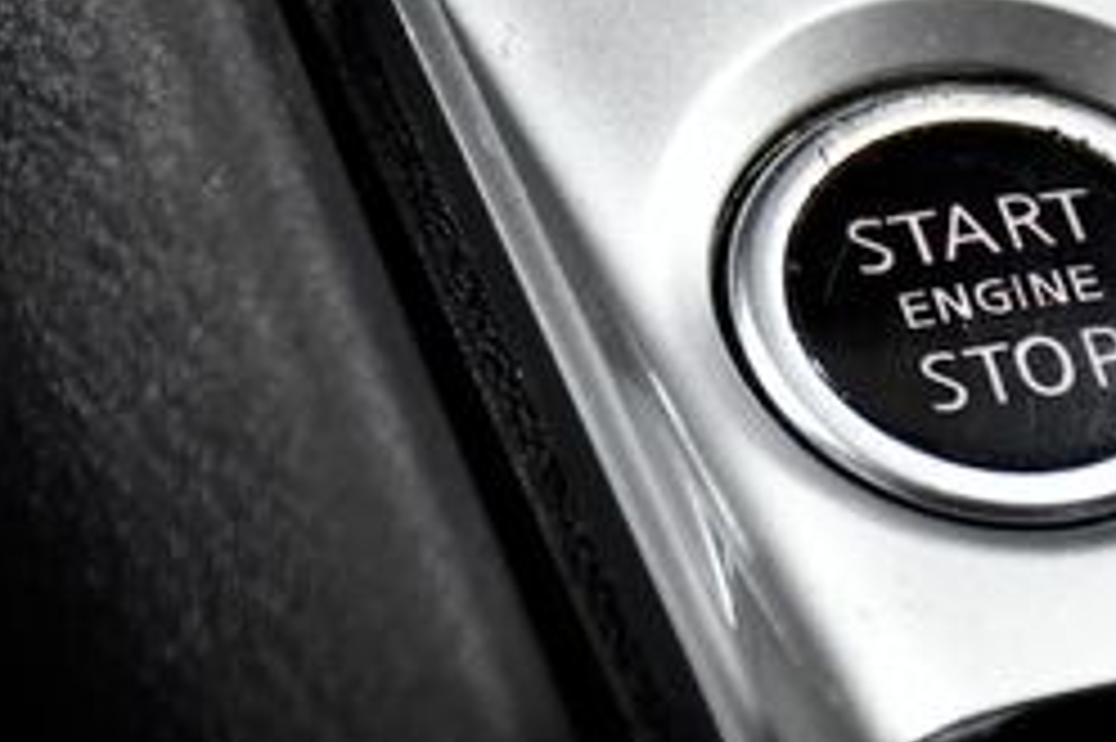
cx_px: 994
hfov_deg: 7.6
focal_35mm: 271
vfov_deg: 5.1
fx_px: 8395
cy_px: 331
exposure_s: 1/250
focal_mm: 70
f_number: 5
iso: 2500
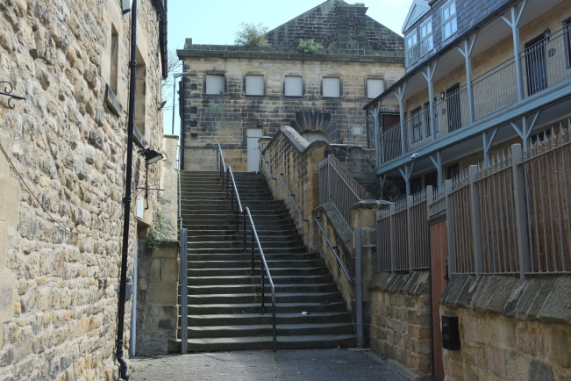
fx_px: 682
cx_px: 300
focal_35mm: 43
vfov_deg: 31.2
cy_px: 180
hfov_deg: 45.4
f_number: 5.6
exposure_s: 1/280
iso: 400
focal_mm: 23
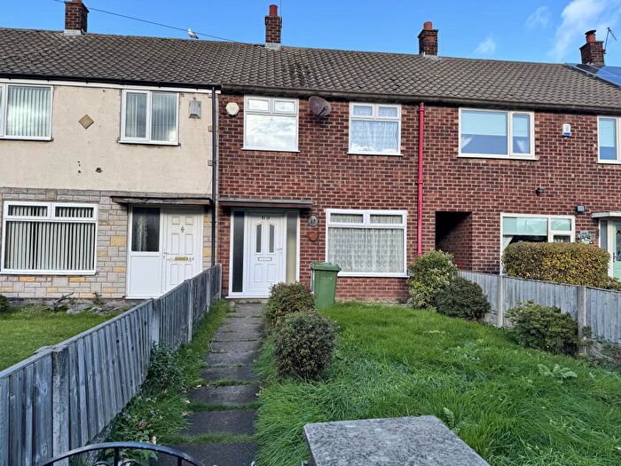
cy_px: 233
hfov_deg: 71.6
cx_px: 310
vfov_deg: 56.8
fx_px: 431
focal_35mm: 24
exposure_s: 1/1488
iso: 80
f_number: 1.78
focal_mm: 6.76
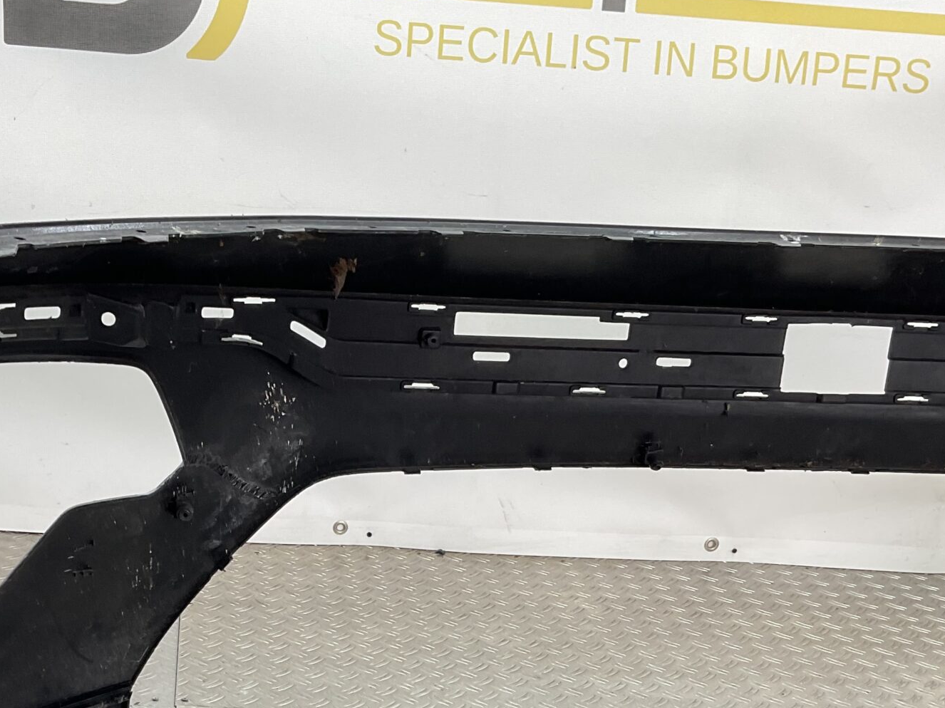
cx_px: 327
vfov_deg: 25.2
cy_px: 652
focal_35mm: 56
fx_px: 1528
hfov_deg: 34.1
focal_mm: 3
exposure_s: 1/120
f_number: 1.8
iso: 32
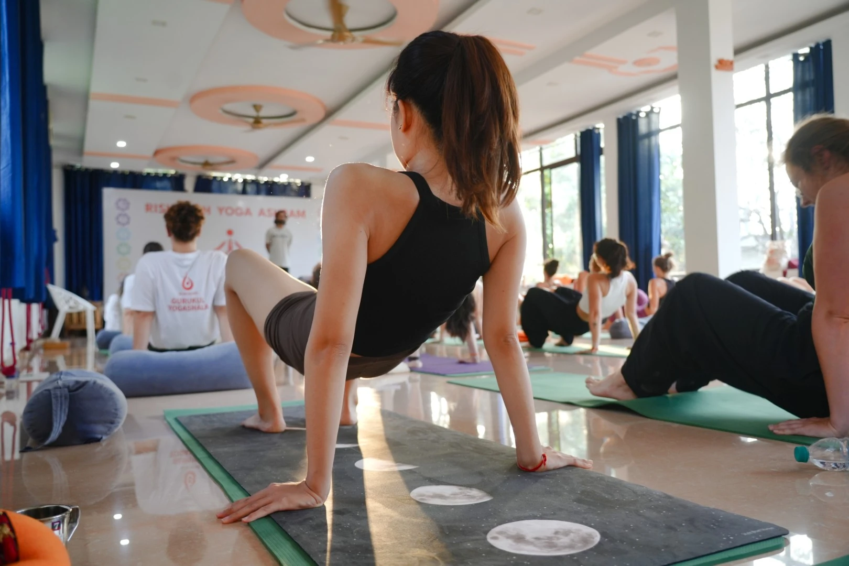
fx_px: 684
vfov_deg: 45.0
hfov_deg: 63.7
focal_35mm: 29
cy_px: 283
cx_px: 424
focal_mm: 29
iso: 800
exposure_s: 1/50
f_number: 4
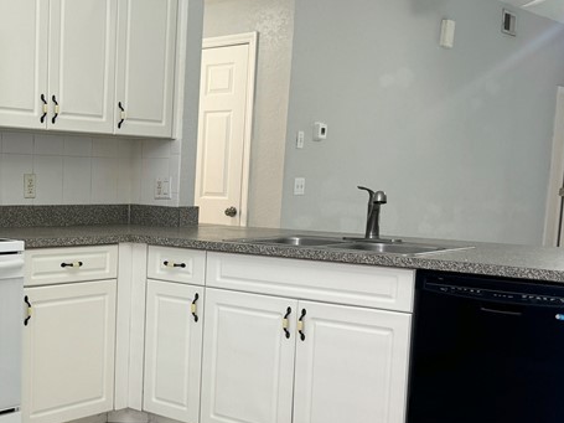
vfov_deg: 26.8
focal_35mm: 54
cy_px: 298
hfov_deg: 34.0
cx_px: 79
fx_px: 880
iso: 125
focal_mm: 6.76
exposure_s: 1/120
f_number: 1.78
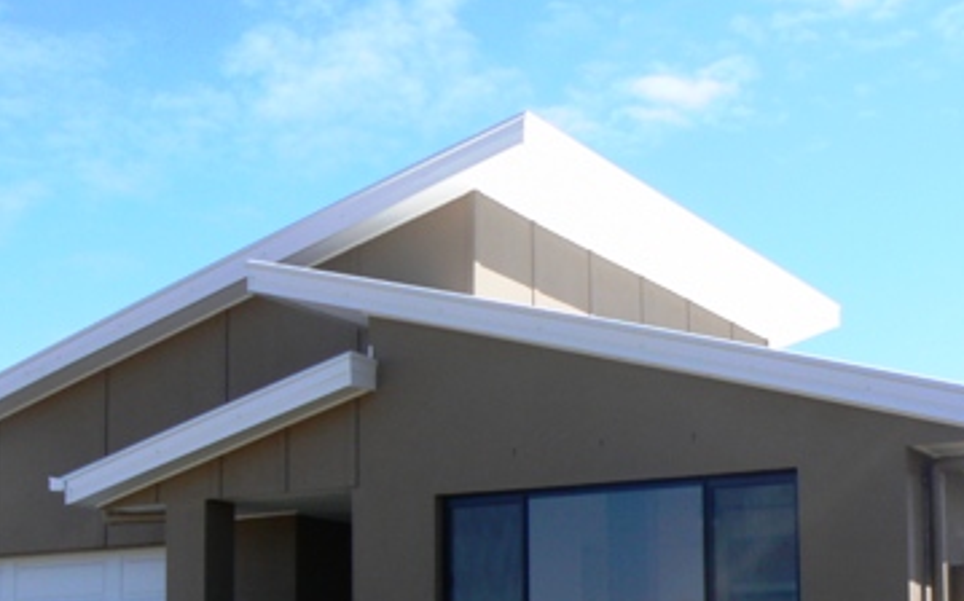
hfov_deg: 30.2
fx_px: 1786
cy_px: 577
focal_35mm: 68
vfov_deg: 18.7
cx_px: 403
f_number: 5.6
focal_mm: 6
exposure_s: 1/320
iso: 80
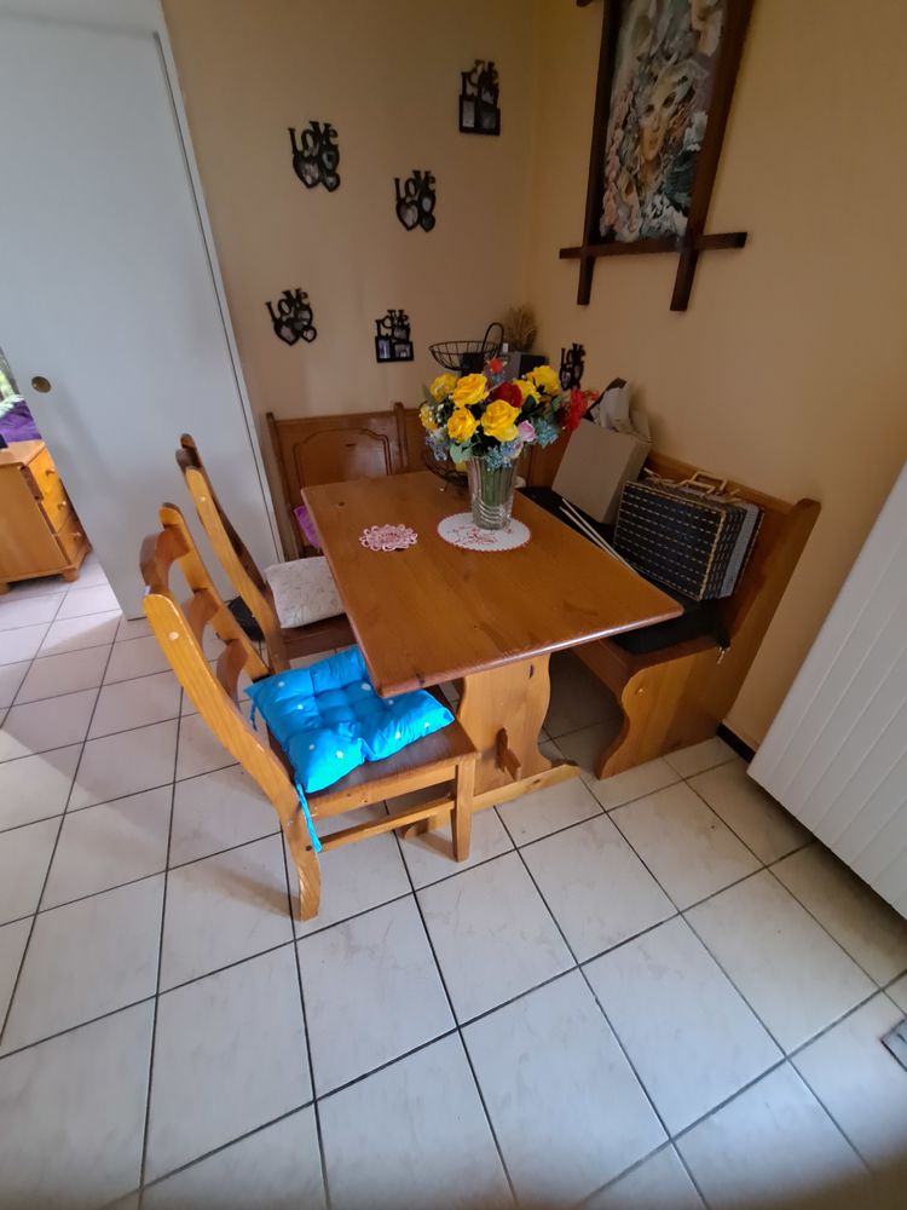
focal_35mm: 13
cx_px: 454
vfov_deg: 106.2
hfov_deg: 89.9
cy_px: 605
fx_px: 454
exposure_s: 1/20
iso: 640
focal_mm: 1.74
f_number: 2.2
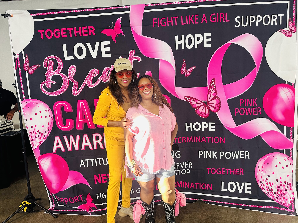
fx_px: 207
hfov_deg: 71.6
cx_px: 149
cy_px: 112
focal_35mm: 24
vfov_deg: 56.8
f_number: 1.78
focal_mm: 6.86
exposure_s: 1/60
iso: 200
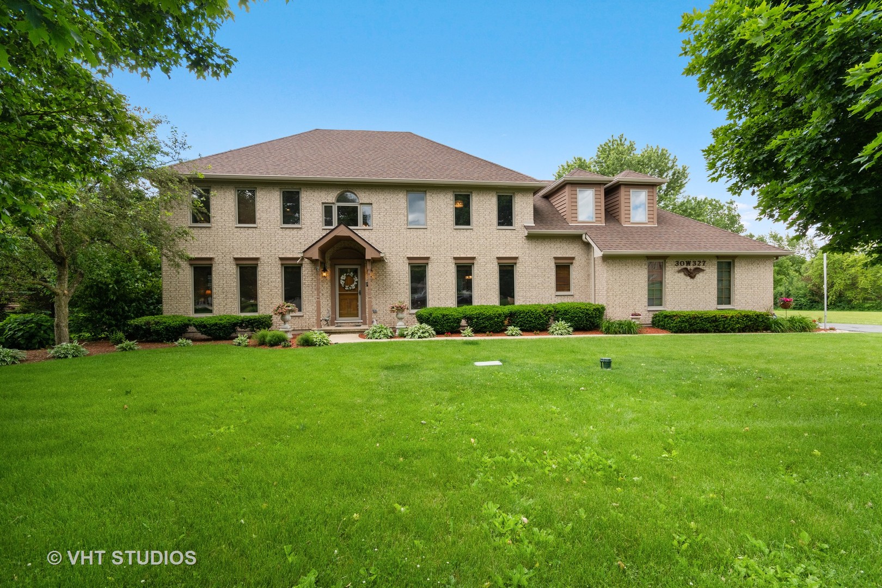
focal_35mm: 15
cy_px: 294
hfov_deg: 100.4
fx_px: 367
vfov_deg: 77.3
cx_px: 441
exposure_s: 1/160
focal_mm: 10
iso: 200
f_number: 9
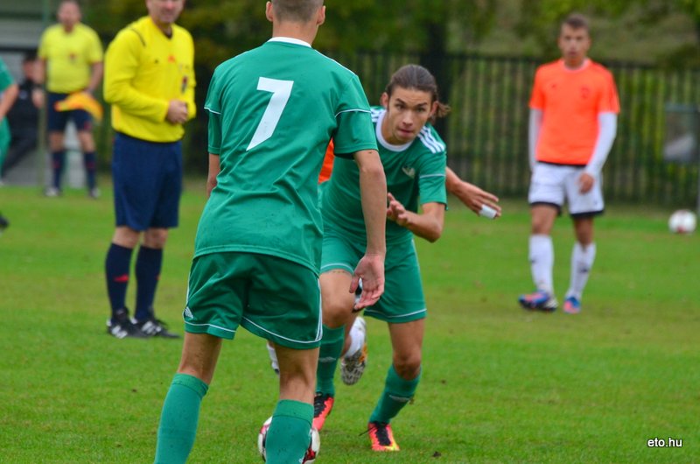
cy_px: 232
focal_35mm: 420
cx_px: 350
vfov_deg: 3.3
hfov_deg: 4.9
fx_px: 8150
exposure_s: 1/640
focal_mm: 280
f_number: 7.1
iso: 1000
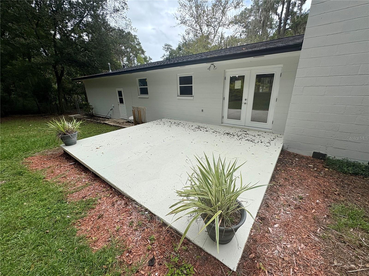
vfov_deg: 85.7
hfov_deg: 102.1
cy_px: 138
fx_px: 149
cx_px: 184
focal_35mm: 14
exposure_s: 1/1672
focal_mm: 2.22
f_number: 2.2
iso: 50
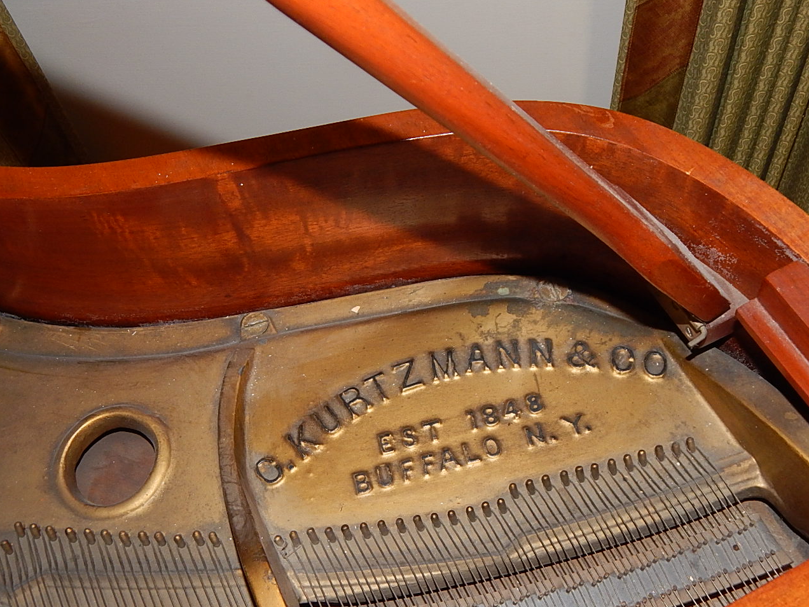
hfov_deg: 47.9
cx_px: 410
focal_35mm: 39
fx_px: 911
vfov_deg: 36.7
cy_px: 363
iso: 200
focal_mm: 5.6
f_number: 3.2
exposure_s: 1/30
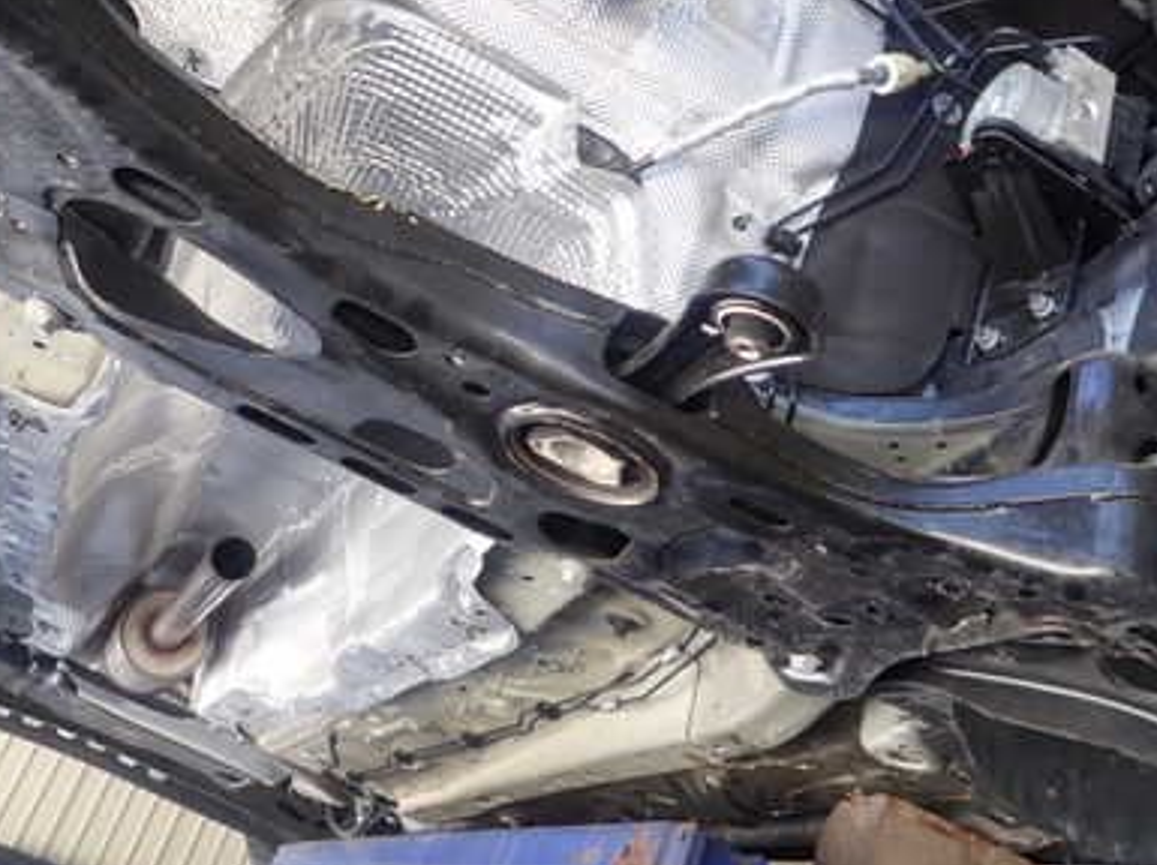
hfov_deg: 47.9
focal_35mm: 39
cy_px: 363
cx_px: 574
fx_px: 1302
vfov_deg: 36.7
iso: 200
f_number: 2
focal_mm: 4.5
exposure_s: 1/60
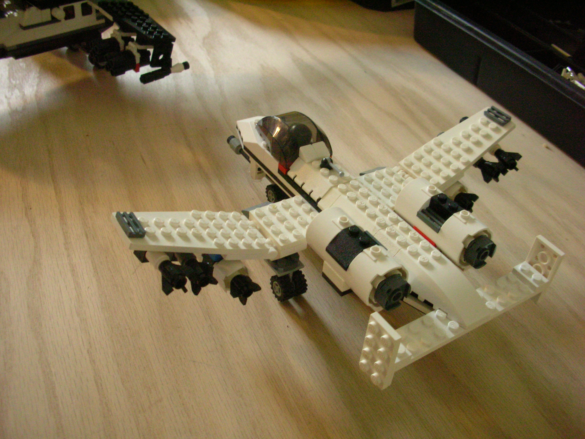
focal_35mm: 35
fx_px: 591
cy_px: 220
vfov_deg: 40.7
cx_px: 292
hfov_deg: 52.6
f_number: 3
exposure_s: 1/45.5
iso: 400
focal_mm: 5.8
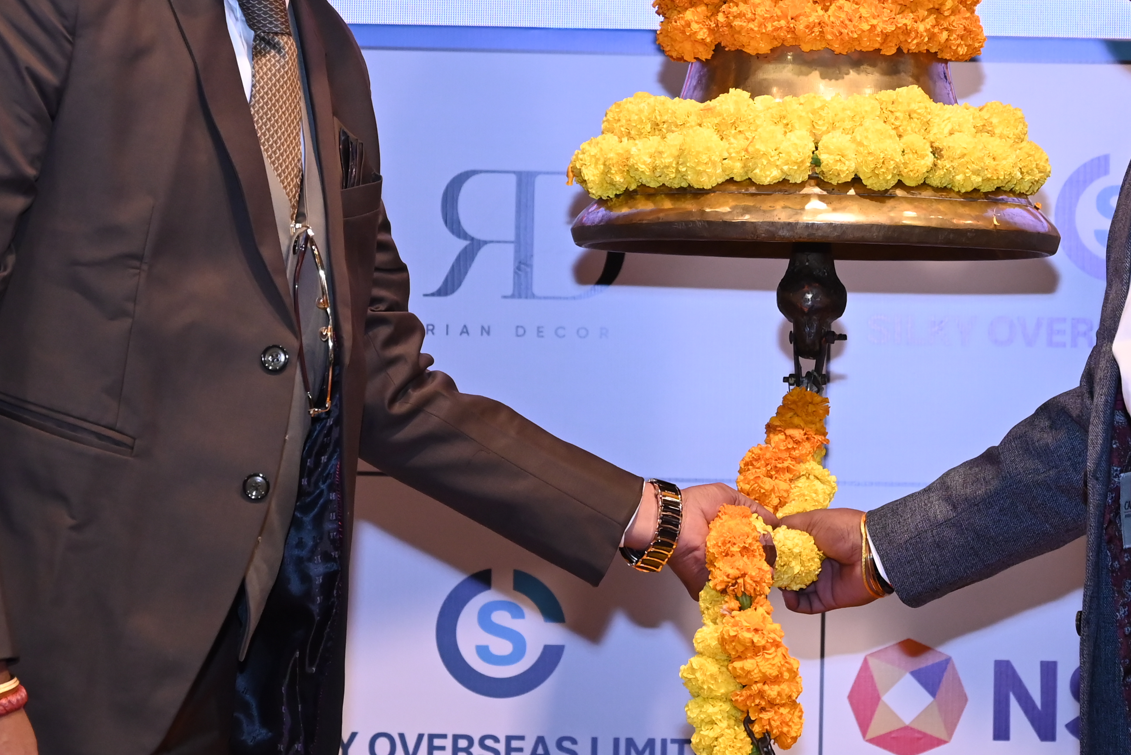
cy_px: 116
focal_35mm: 146
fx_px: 4588
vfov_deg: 9.4
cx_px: 851
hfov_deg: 14.0
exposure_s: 1/100
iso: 1250
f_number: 5.6
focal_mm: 63
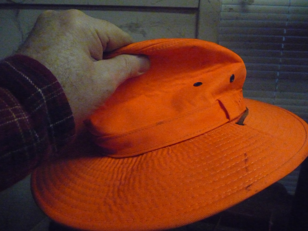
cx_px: 154
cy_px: 116
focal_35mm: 28
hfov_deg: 63.4
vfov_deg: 49.7
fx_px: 249
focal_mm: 4.7
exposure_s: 1/500
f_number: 3.3
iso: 1600
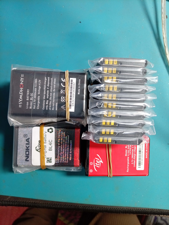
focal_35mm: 25
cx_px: 84
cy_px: 112
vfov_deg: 69.4
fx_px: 163
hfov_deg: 54.8
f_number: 1.8
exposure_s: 1/25
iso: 203
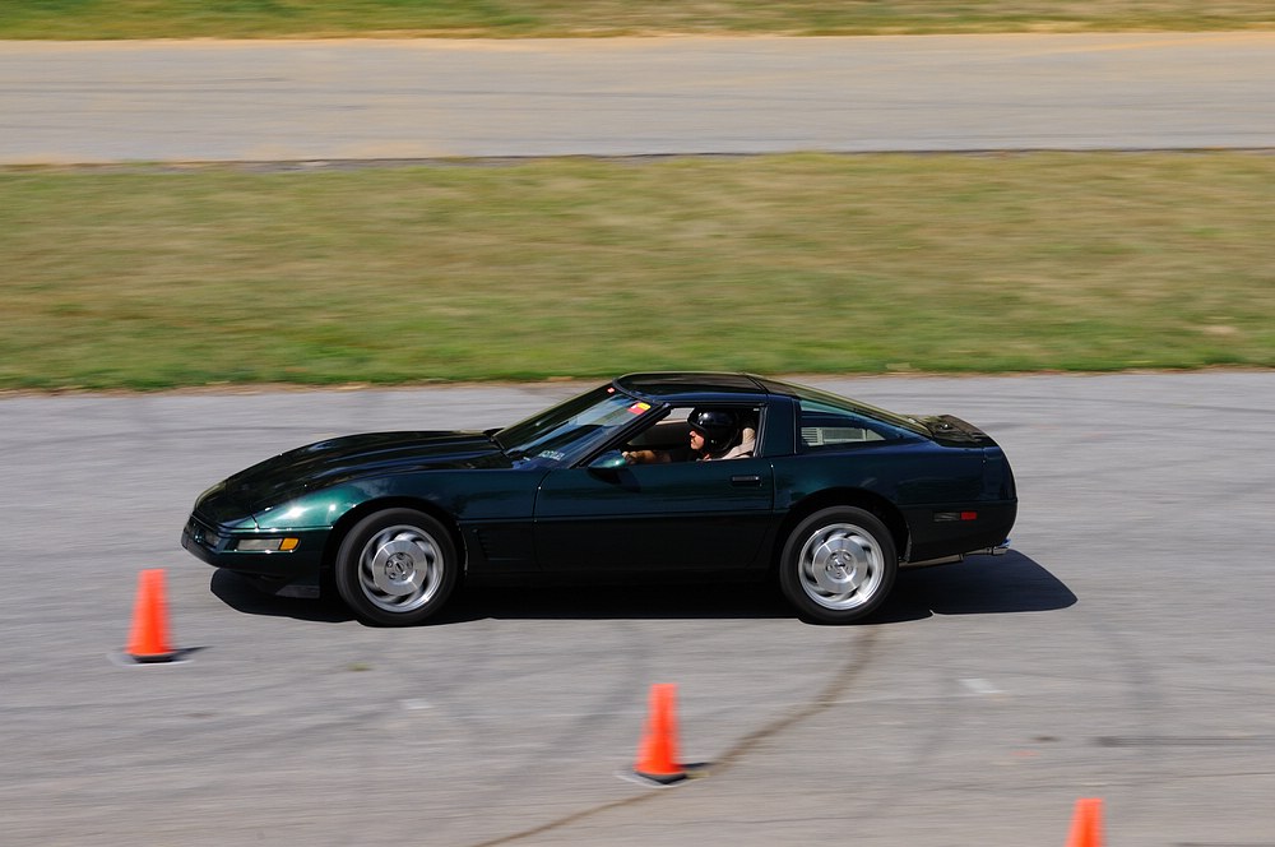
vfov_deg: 9.1
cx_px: 638
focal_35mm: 150
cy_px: 424
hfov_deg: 13.7
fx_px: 5306
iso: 200
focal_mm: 100
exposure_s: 1/100
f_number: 22
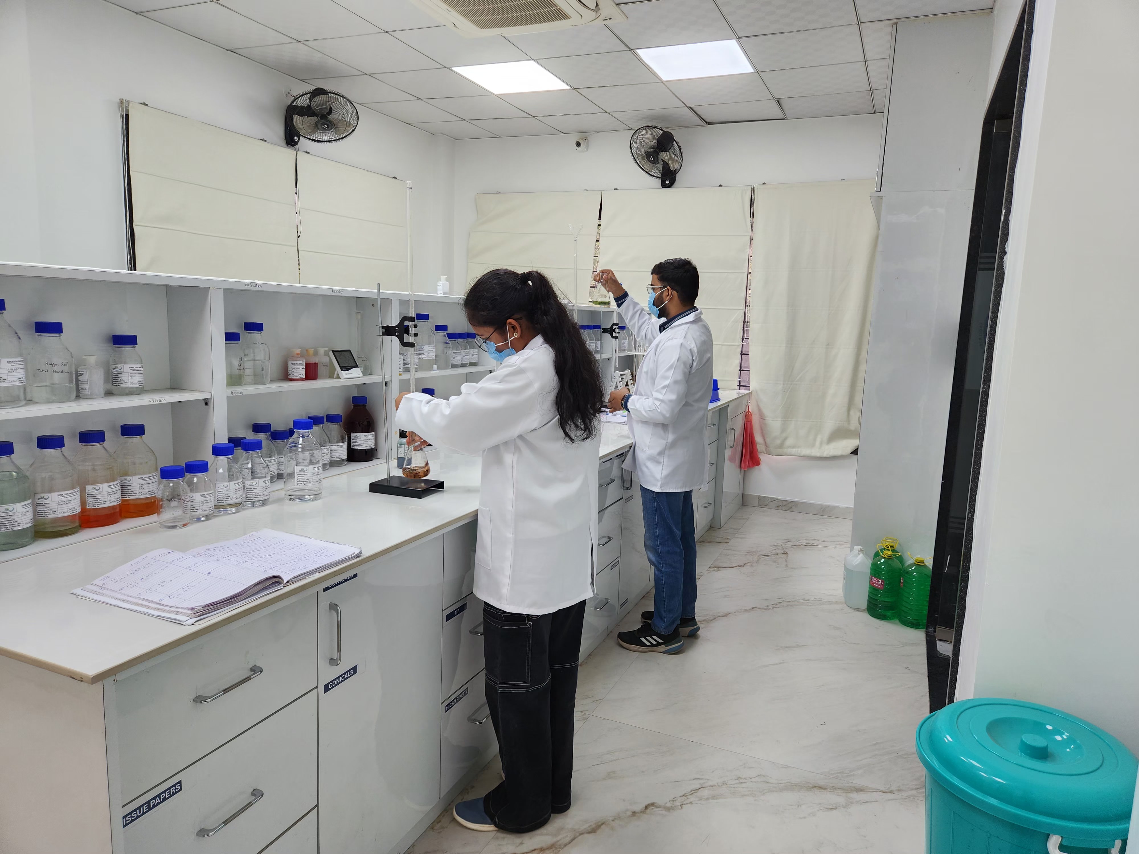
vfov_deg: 58.9
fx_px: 757
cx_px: 570
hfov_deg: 73.9
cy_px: 427
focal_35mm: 23
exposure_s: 1/100
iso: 64
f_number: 1.8
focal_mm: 5.4
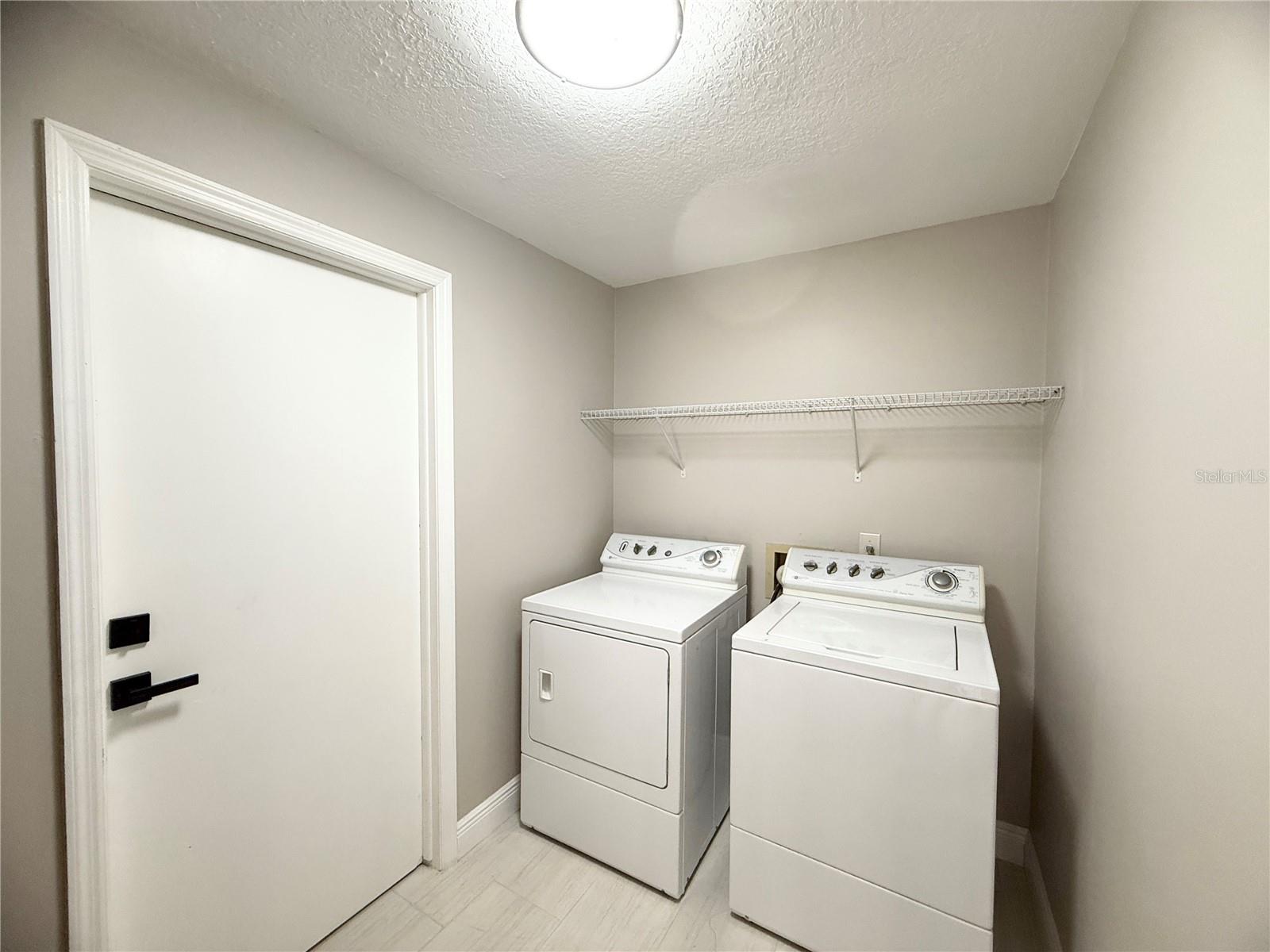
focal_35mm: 14
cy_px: 476
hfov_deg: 102.1
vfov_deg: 85.7
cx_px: 635
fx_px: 514
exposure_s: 1/120
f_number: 2.2
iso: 200
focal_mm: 2.22
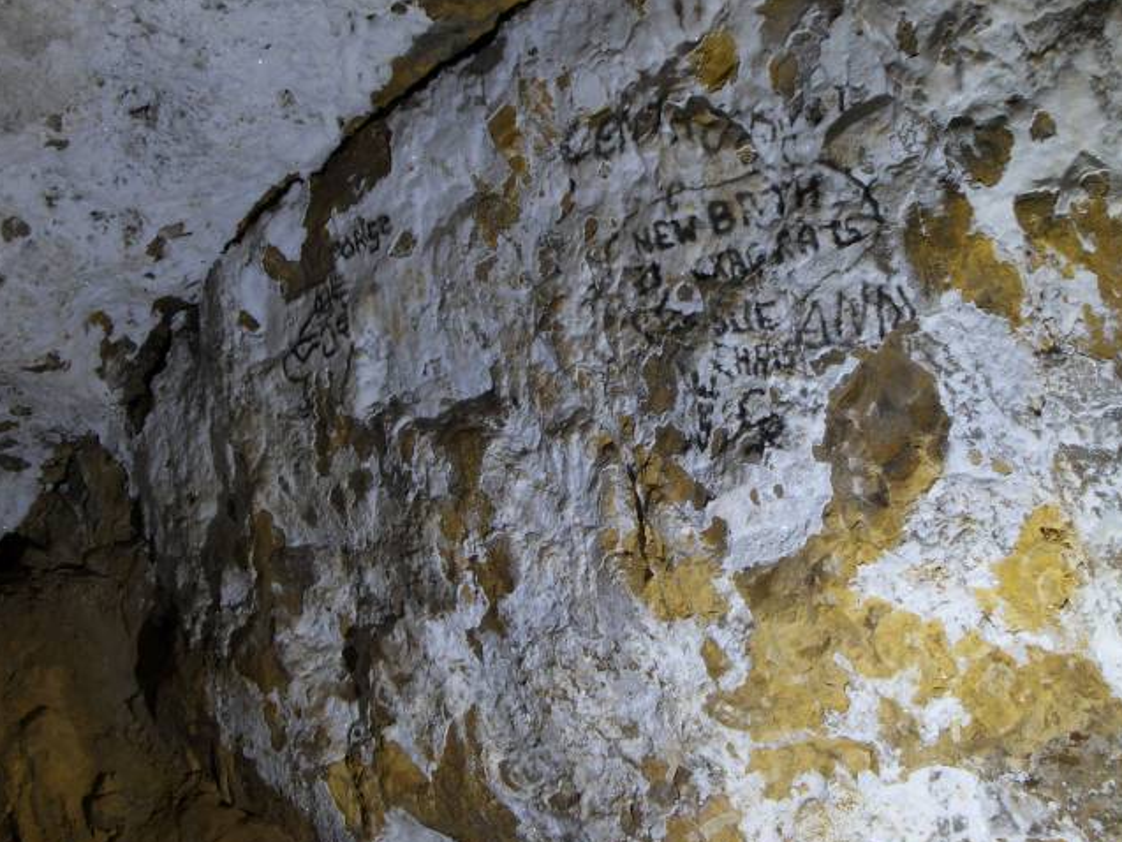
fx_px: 1589
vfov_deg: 29.6
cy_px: 352
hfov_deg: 38.9
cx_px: 553
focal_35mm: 49
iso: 80
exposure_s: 6
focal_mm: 6.6
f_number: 6.2
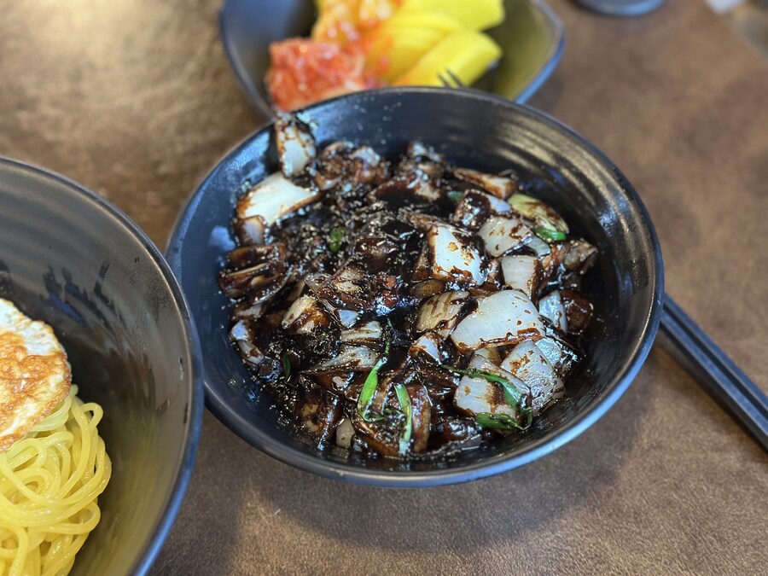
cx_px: 384
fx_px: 1065
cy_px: 288
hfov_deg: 39.7
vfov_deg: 30.3
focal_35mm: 48
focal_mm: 6.86
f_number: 1.78
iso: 400
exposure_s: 1/60
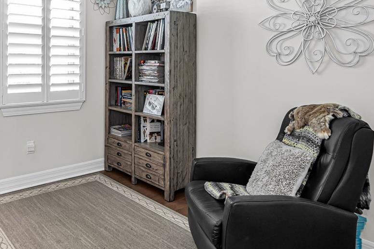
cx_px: 92
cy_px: 79
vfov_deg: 44.1
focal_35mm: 29
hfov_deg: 60.1
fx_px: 301
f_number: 5
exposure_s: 1/8
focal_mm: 14
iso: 250
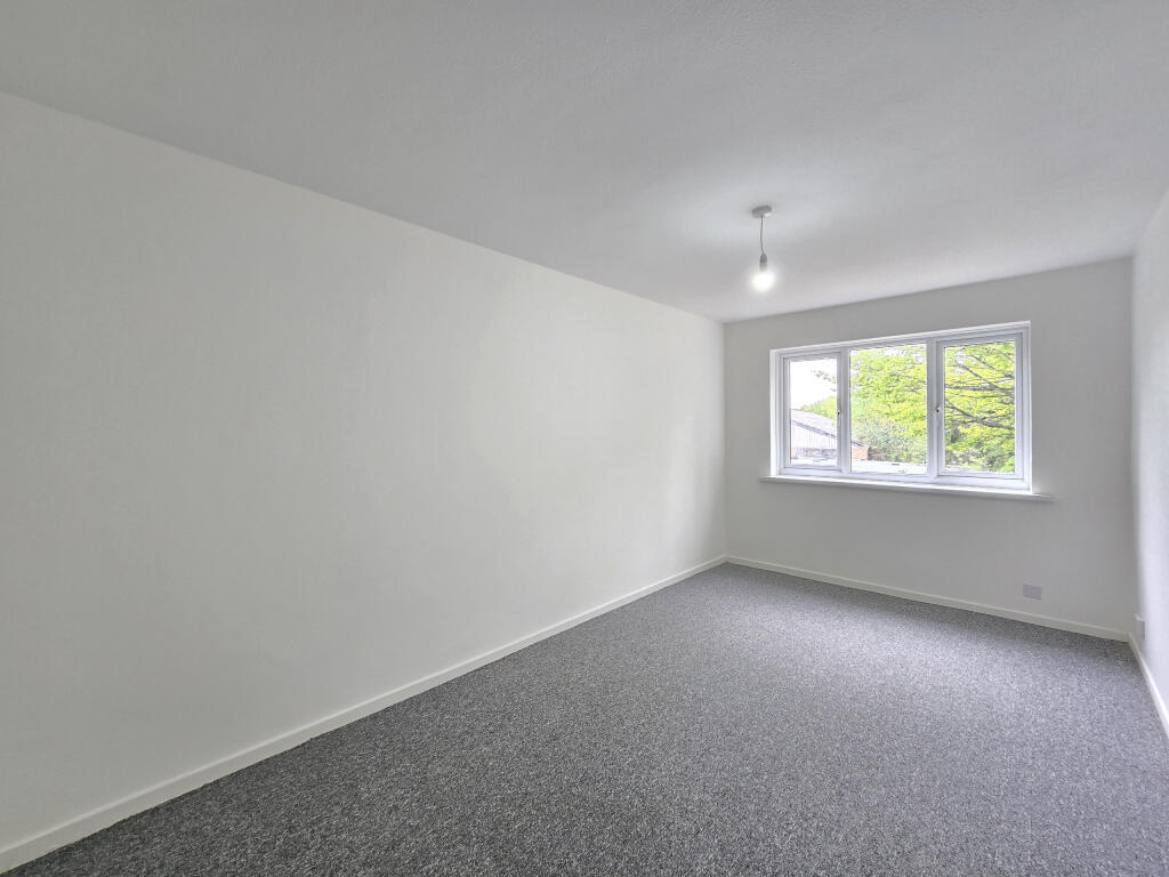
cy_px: 438
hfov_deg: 106.2
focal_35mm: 13
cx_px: 584
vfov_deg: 89.9
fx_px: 439
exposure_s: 1/50
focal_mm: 2.2
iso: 125
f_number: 2.2
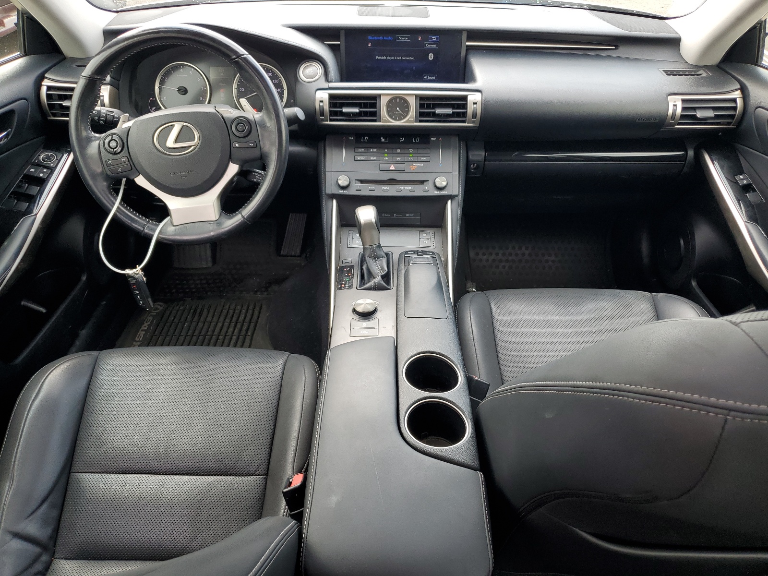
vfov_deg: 53.1
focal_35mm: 26
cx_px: 384
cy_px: 288
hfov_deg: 67.3
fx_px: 577
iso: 50
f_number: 1.5
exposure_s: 1/238
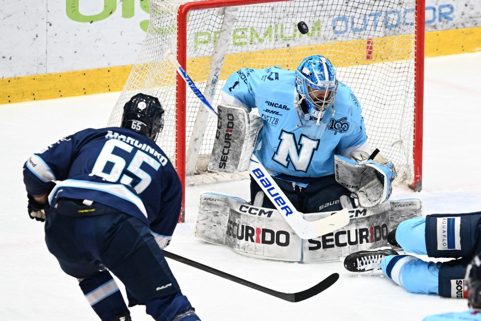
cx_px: 240
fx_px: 3207
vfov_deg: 5.7
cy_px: 160
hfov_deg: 8.6
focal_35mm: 240
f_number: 5
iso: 5000
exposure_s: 1/1000
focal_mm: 240
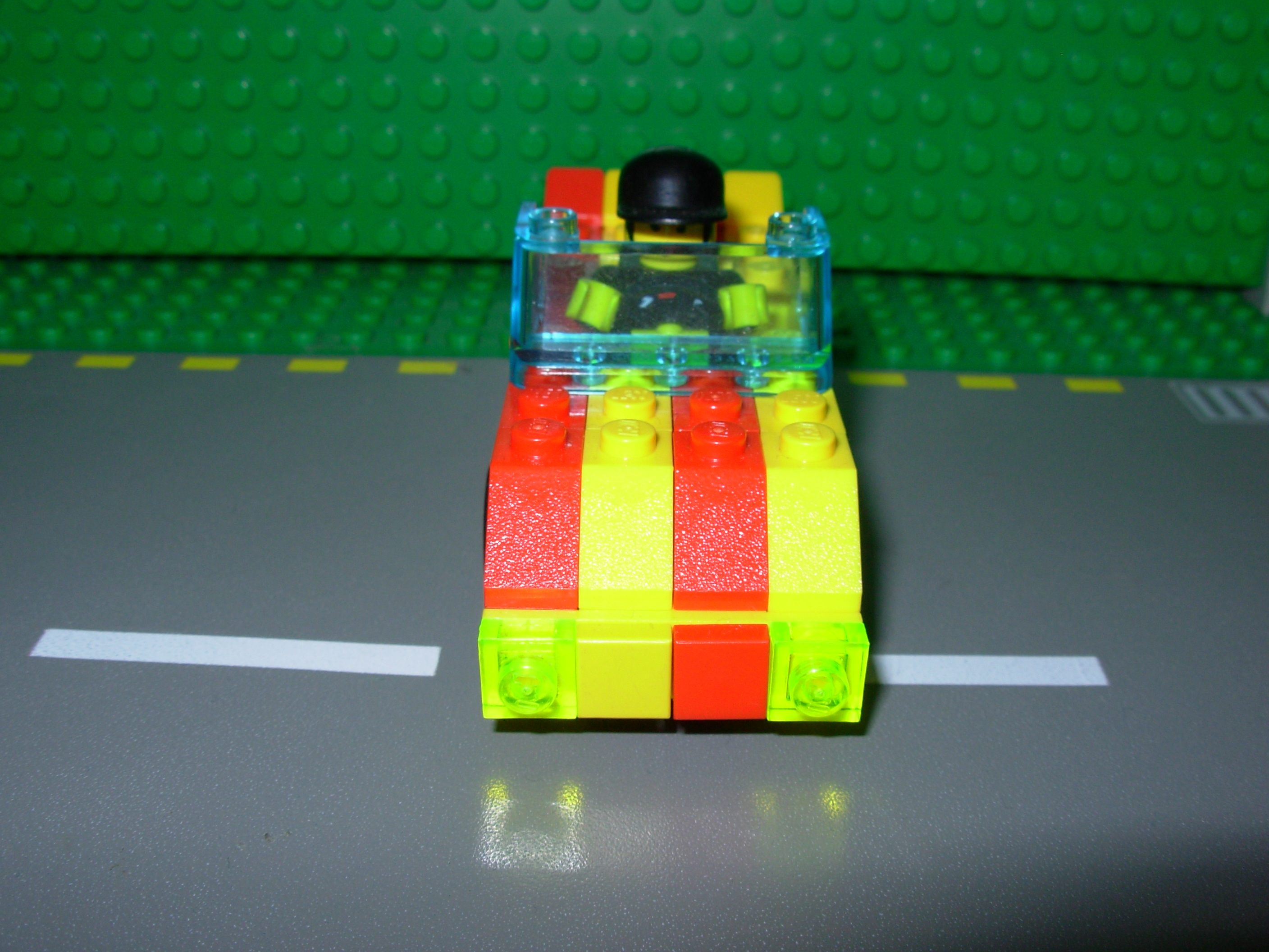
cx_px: 634
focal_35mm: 38
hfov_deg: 49.0
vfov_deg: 37.7
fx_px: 1393
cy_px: 476
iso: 50
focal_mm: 6.3
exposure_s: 1/32
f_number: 4.9
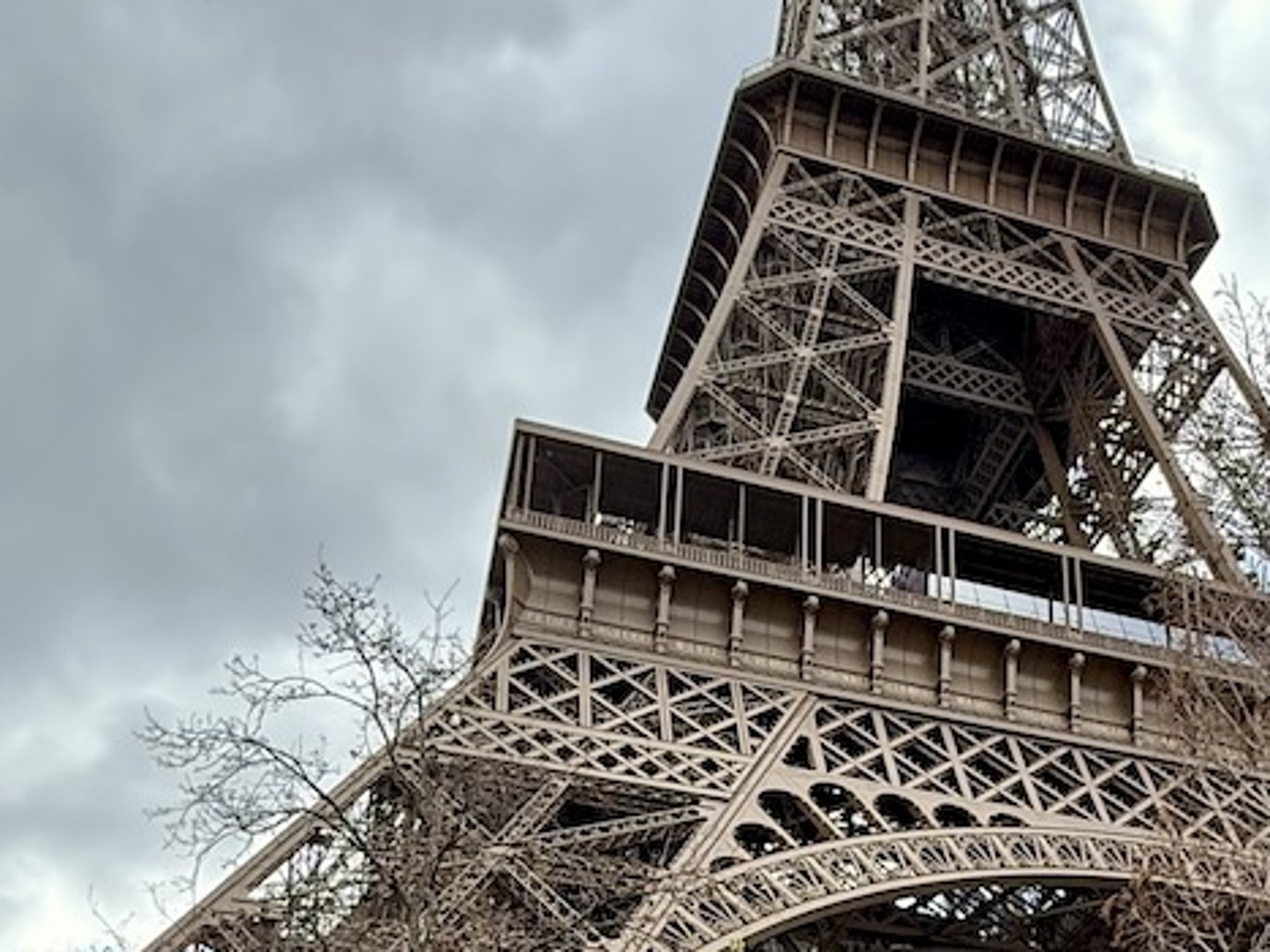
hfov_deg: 44.0
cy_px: 972
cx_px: 1061
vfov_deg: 32.7
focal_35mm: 40
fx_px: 1467
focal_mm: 2.22
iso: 64
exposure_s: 1/554
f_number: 2.2
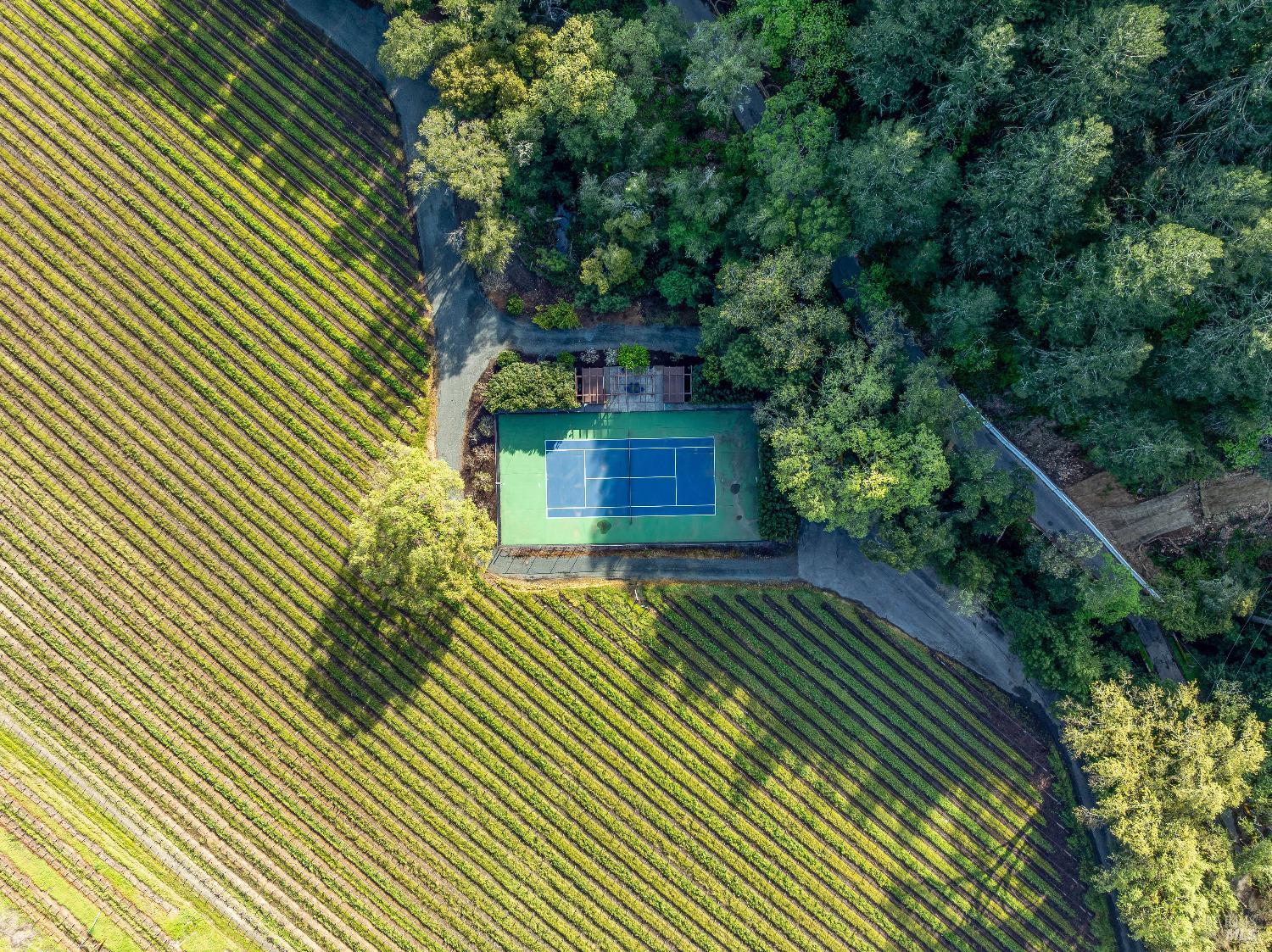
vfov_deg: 56.8
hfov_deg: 71.6
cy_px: 476
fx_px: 881
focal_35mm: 24
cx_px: 636
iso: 100
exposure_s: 1/100
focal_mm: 12.29
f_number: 5.6
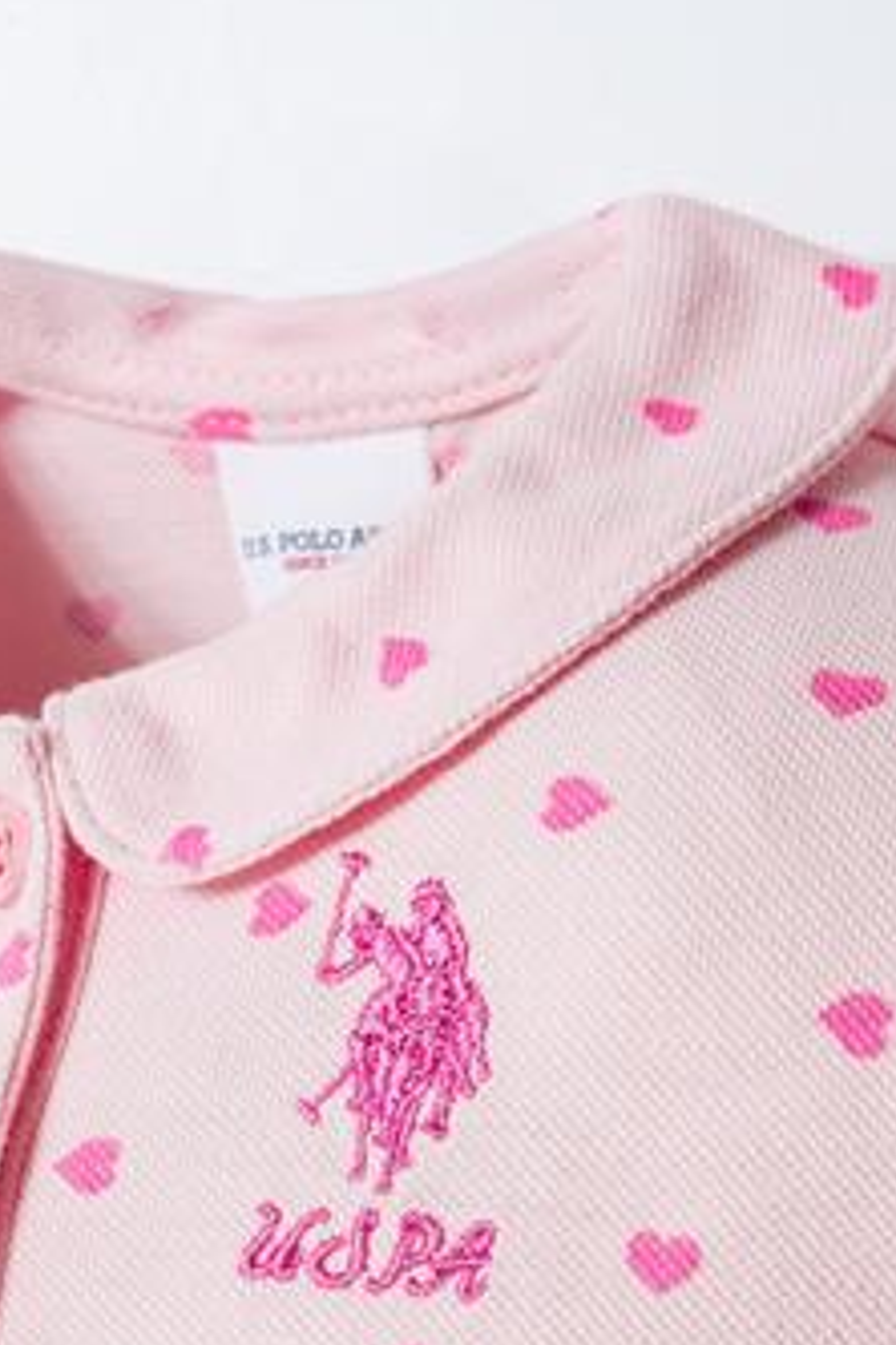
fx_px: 5040
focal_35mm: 135
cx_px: 202
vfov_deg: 15.1
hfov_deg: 10.1
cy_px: 1052
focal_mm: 50
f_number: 11
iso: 160
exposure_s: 1/125
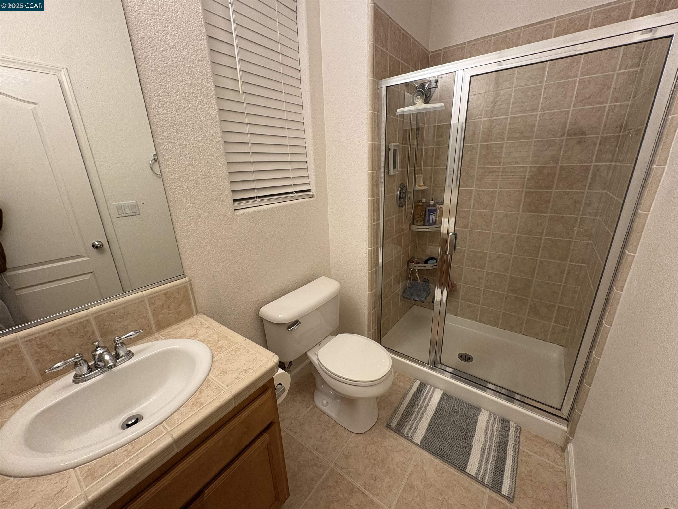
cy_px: 254
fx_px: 274
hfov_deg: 102.1
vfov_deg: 85.7
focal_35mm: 14
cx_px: 339
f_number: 2.2
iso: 160
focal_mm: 2.22
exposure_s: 1/60
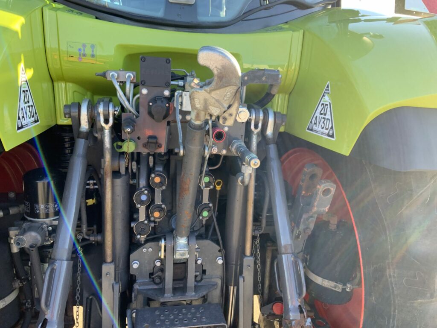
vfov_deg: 48.2
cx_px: 218
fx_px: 366
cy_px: 164
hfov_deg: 61.7
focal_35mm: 29
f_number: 1.8
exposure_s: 1/122
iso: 20
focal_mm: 3
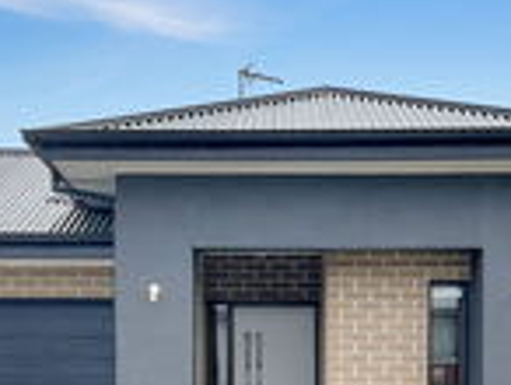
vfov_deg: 18.3
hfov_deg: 24.3
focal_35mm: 80
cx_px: 298
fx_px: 1183
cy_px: 303
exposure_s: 1/5587
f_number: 1.5
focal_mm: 5.7
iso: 50
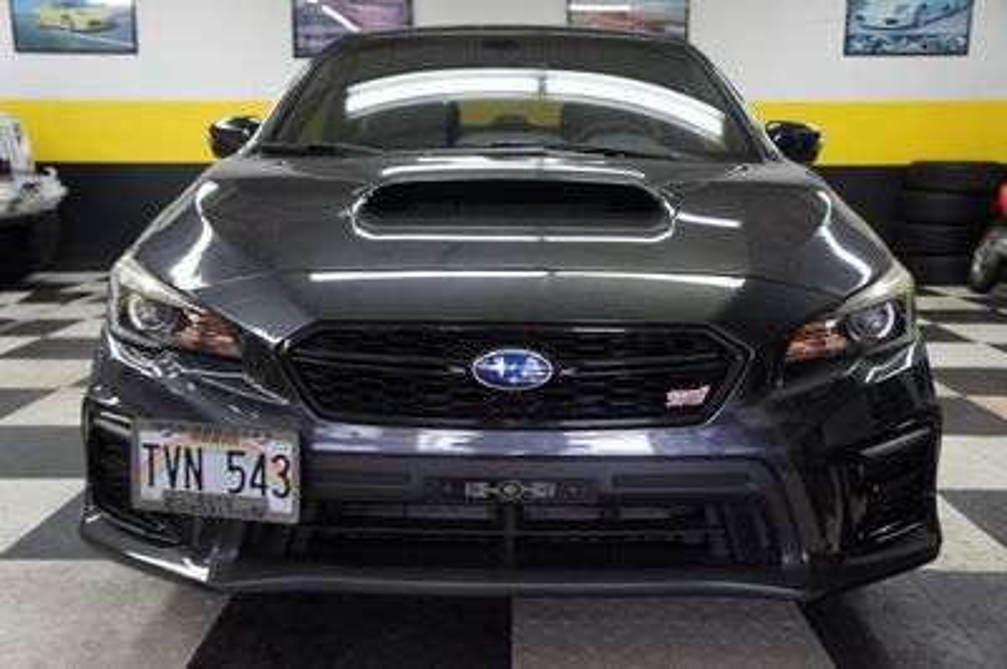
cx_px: 504
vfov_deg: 36.8
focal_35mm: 36
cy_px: 334
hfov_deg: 53.2
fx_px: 1006
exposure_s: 1/40
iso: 400
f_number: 4
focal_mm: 24
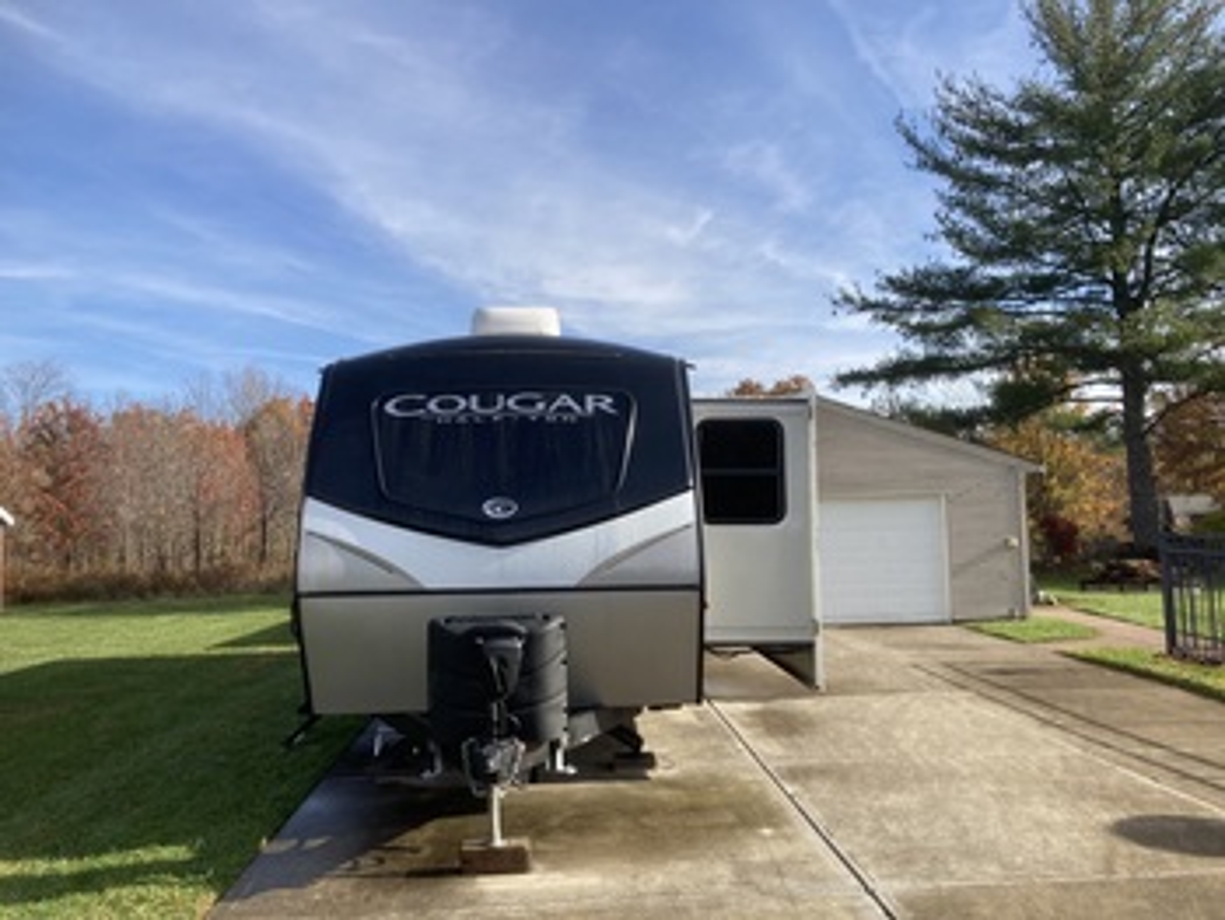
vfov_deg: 49.8
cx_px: 612
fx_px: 992
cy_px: 460
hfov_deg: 63.4
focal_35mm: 28
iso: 20
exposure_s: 1/1600
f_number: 1.8
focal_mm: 3.99
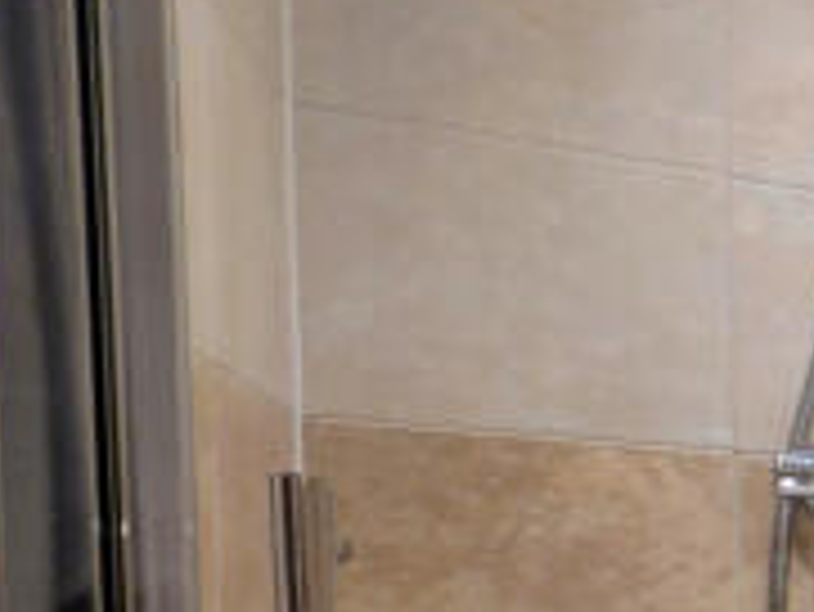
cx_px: 2136
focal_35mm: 68
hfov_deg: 13.6
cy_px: 772
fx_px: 1600
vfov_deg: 20.0
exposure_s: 1/16
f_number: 1.95
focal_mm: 2.23
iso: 90
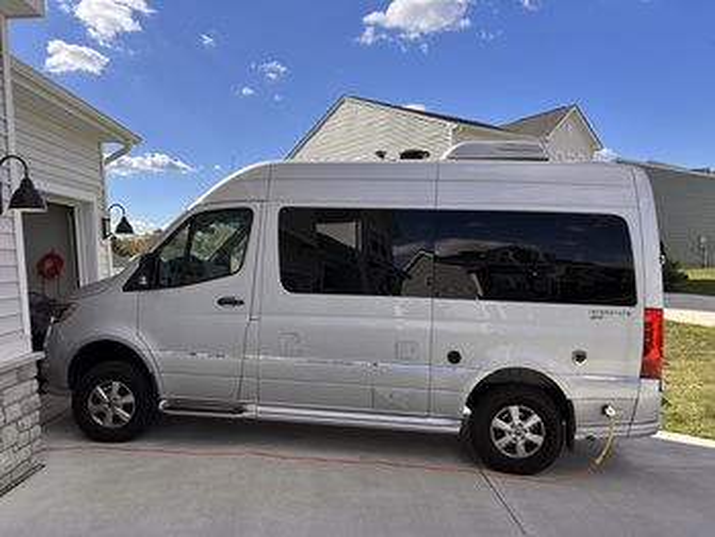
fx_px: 537
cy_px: 268
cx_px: 358
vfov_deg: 53.1
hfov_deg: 67.3
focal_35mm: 26
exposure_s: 1/3077
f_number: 1.5
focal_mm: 5.7
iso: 50
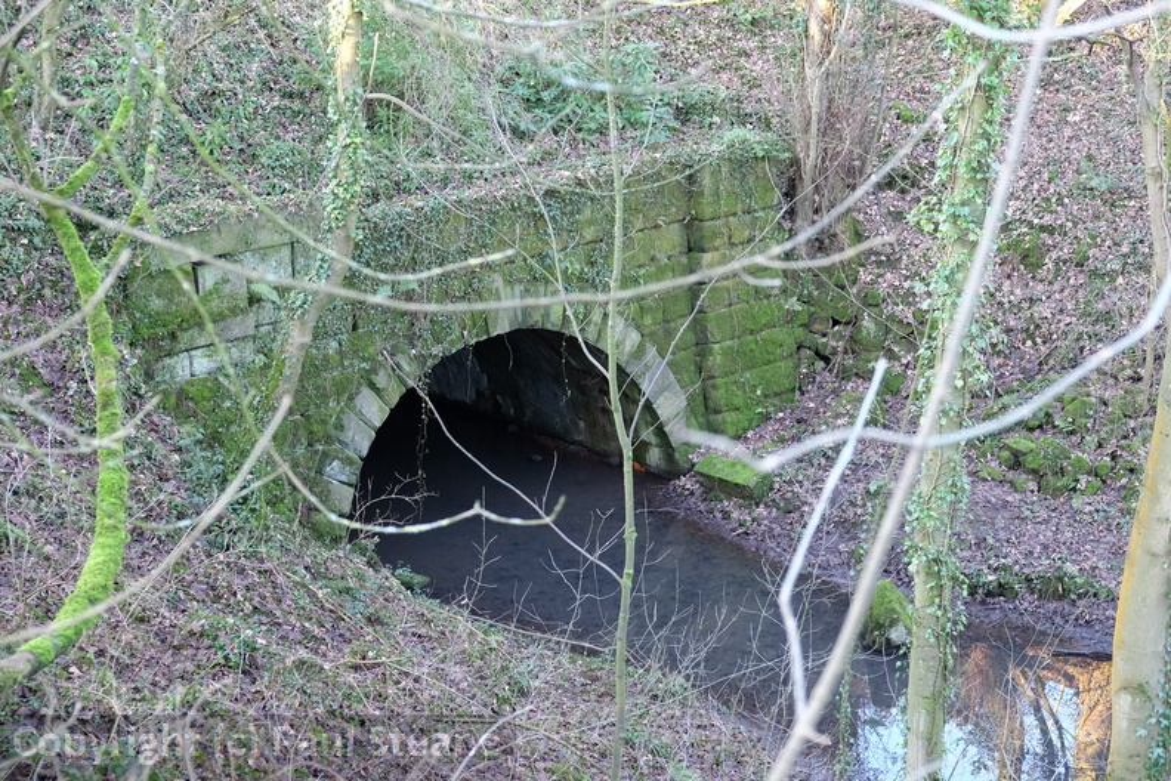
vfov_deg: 24.2
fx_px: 1821
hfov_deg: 35.6
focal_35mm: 56
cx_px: 586
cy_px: 390
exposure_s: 1/90
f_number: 3.6
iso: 2000
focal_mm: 37.4
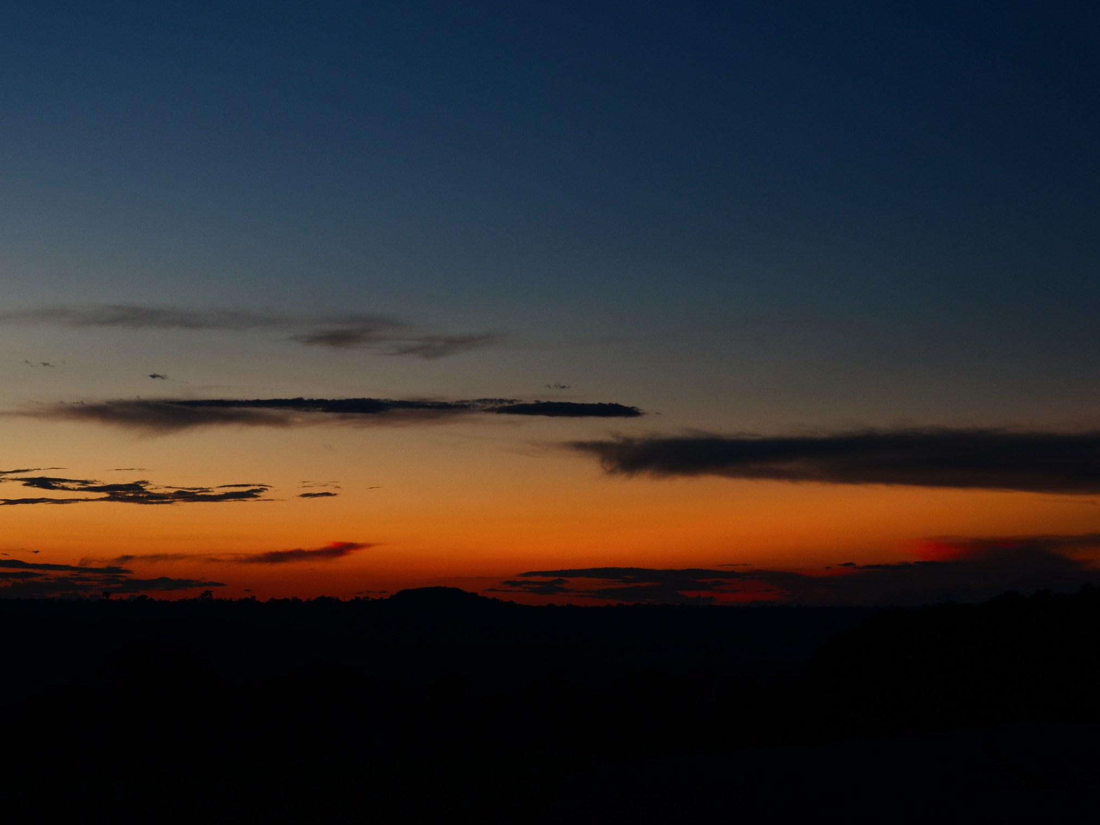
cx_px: 487
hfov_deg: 20.2
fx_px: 3082
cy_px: 426
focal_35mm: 97
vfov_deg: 15.2
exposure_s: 1/30
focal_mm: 85
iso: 800
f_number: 6.7
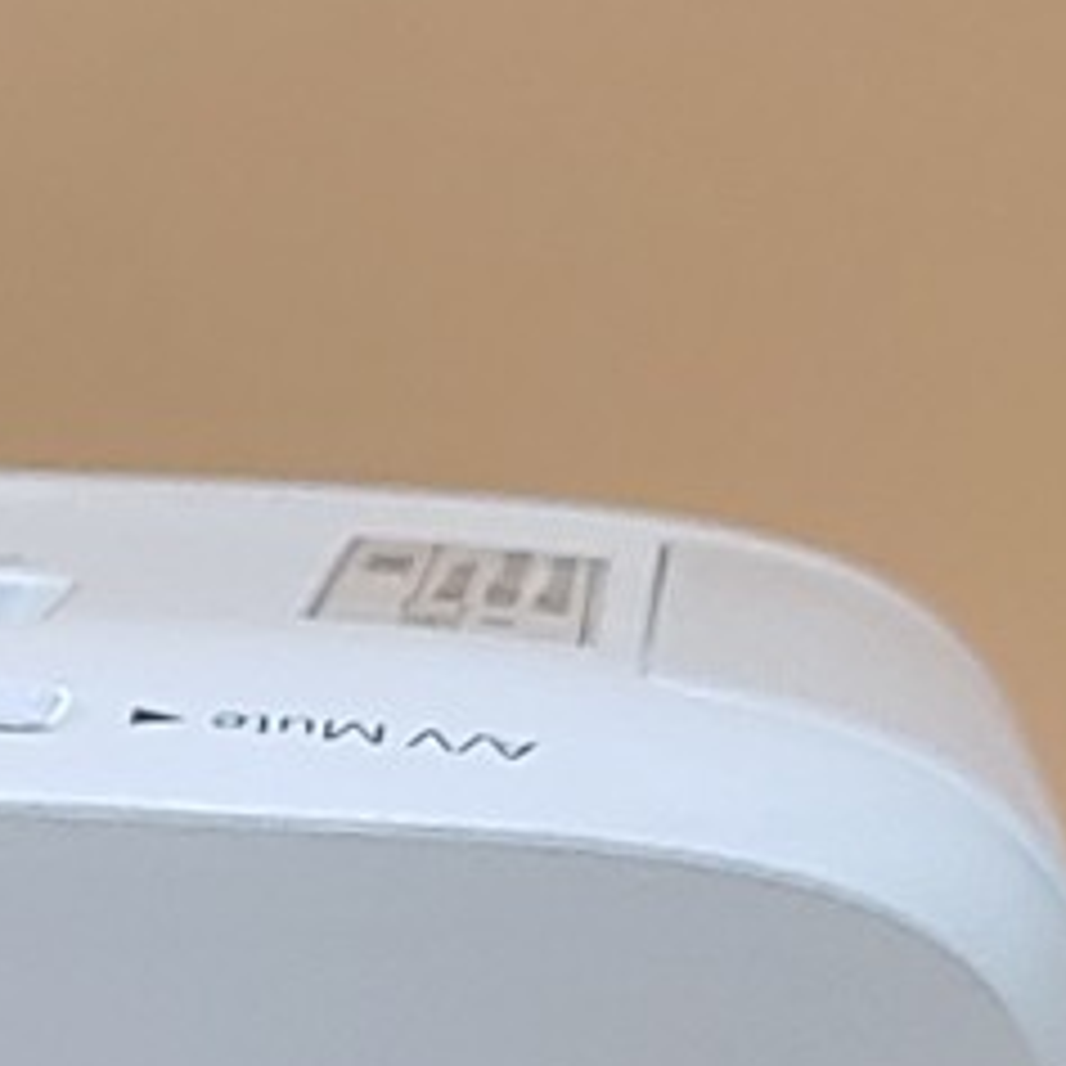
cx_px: -1655
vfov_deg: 6.9
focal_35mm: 247
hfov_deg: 6.7
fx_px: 8606
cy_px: 1831
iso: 50
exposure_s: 1/101
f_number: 1.8
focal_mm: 4.36
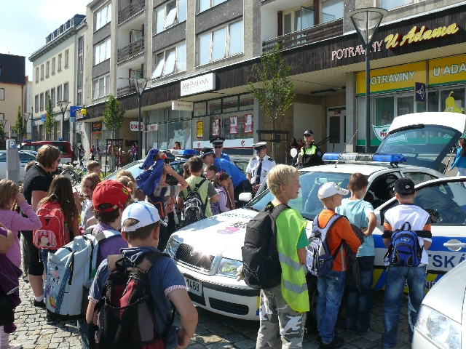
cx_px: 233
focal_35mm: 35
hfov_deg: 52.6
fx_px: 471
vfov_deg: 40.7
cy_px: 174
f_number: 5.6
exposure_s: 1/320
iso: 100
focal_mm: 7.4
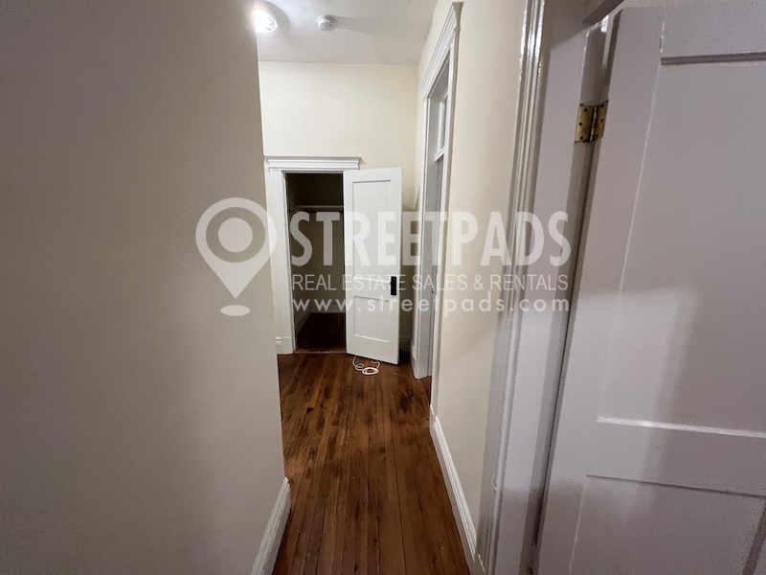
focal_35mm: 13
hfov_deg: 106.2
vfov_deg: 89.9
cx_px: 383
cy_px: 288
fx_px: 288
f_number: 1.8
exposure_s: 1/60
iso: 500
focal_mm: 1.57
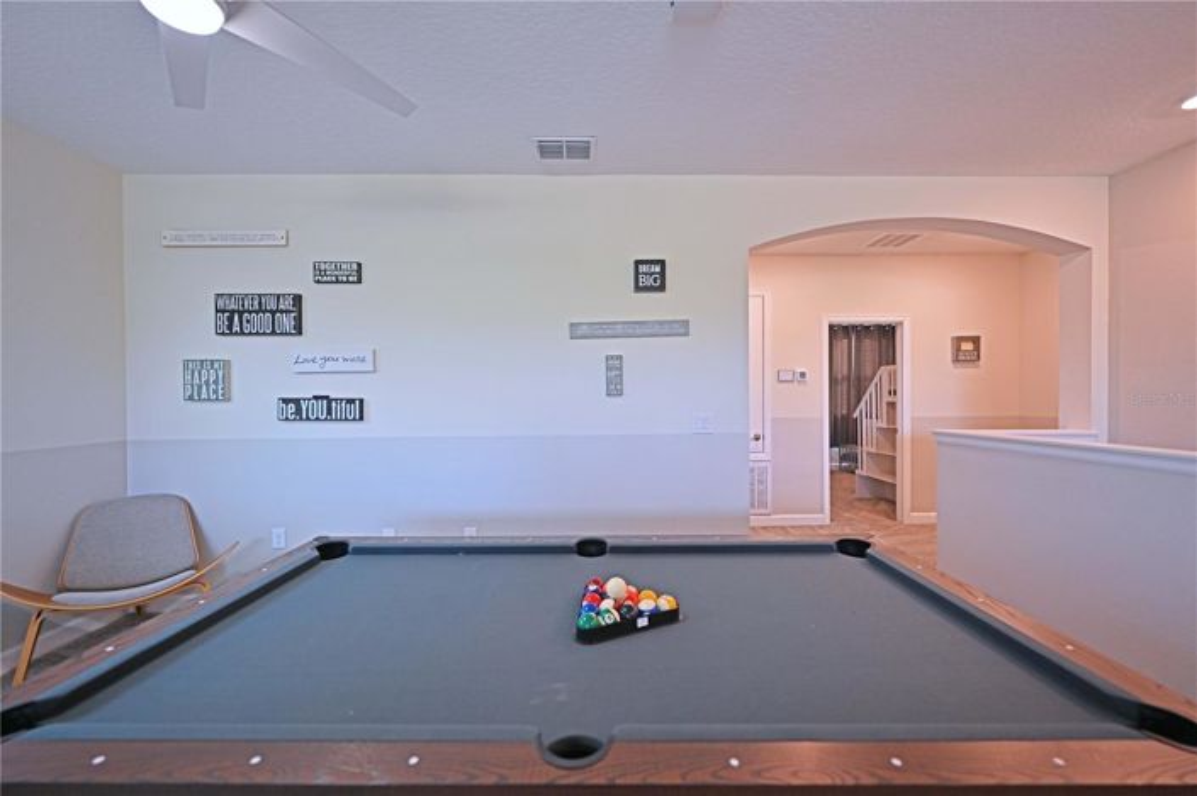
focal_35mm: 14
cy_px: 398
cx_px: 598
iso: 400
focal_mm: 14
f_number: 2.8
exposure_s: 1/160
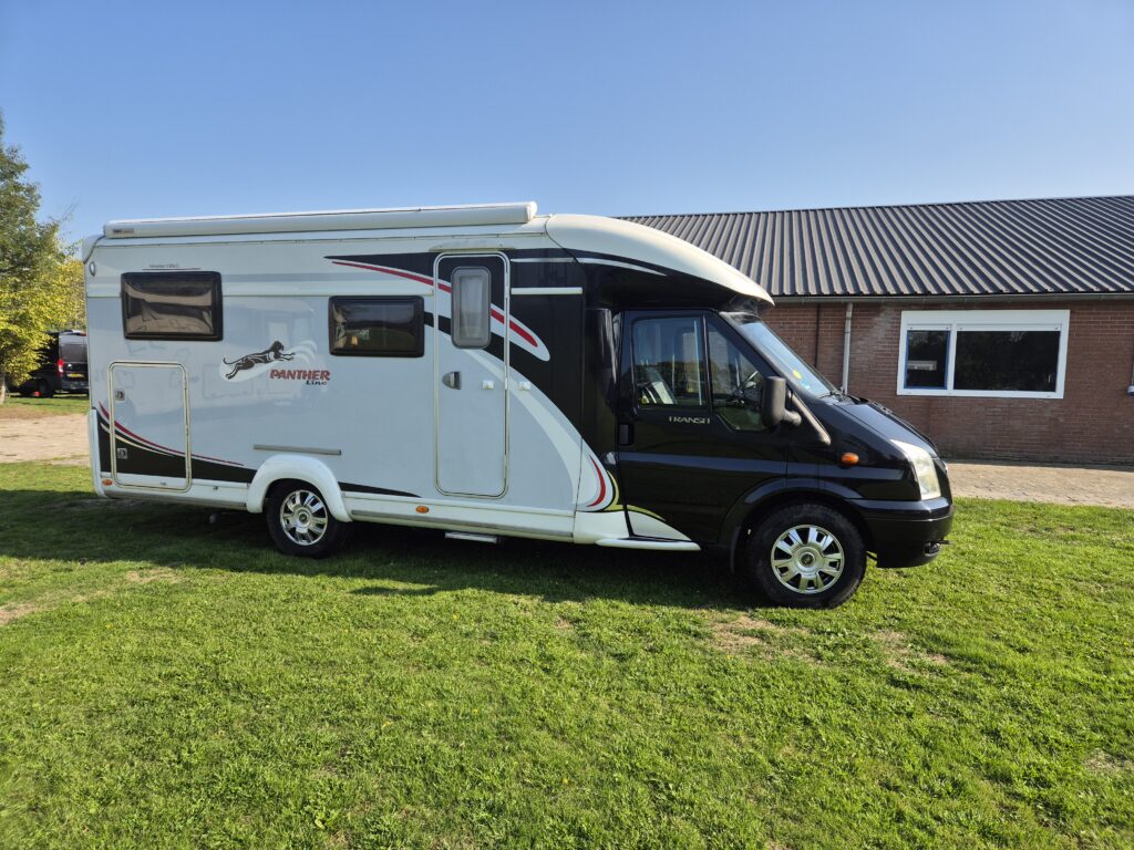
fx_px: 753
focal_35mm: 23
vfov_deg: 58.9
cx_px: 567
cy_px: 425
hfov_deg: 73.9
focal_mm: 5.4
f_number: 1.8
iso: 25
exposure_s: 1/1224
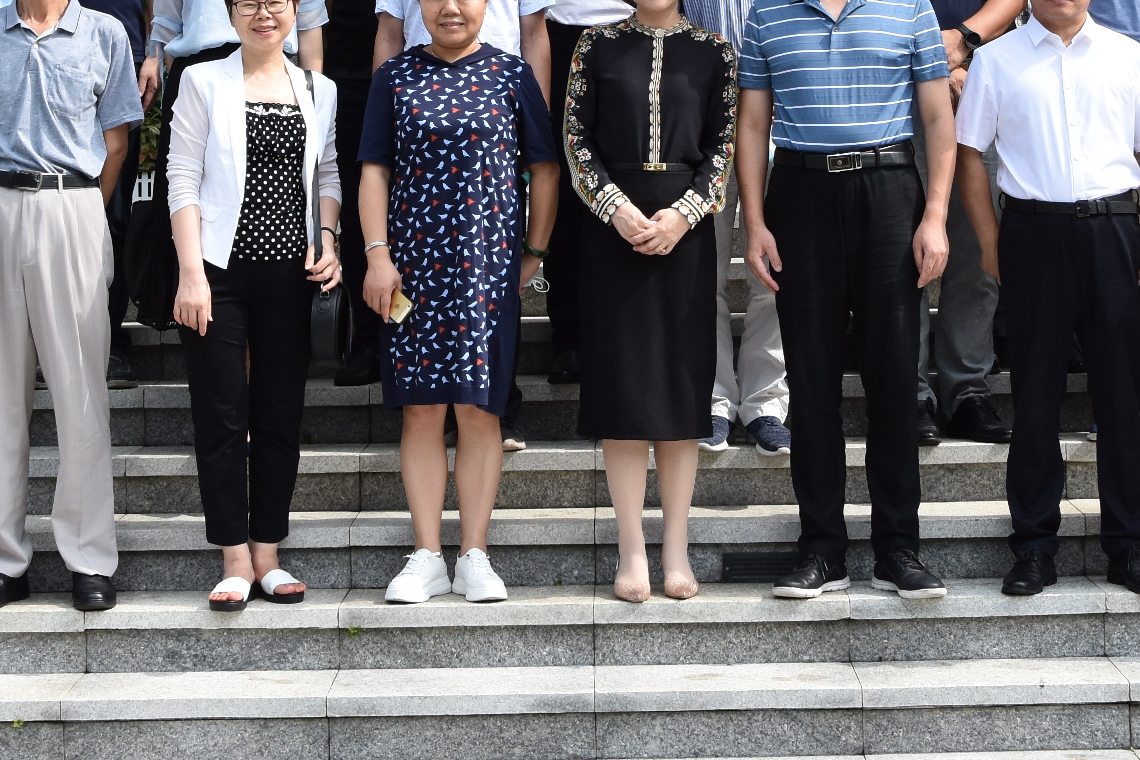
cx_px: 595
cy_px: -202
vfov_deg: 15.1
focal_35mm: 87
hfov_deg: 23.4
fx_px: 2755
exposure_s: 1/500
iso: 360
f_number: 8
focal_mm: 22
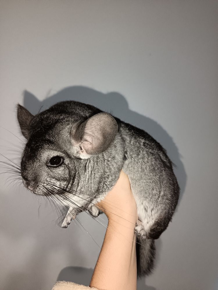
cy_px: 145
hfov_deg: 56.8
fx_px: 202
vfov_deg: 71.6
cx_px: 109
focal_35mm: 24
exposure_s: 1/50
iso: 3227
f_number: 1.75
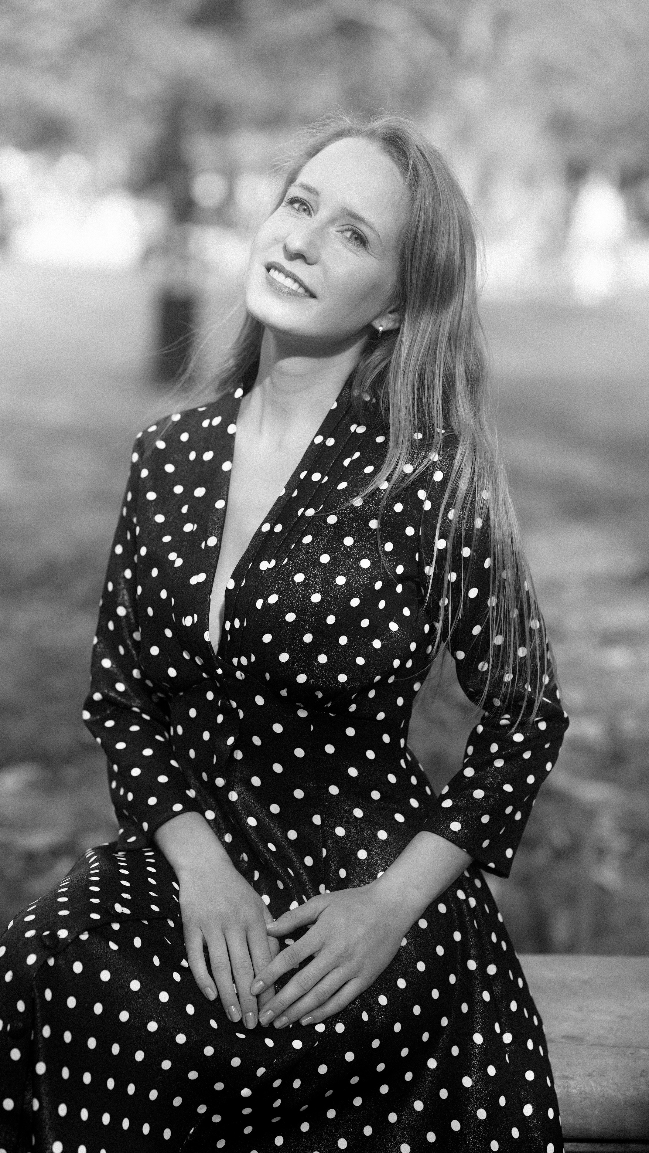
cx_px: 280
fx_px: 2753
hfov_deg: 13.4
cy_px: 574
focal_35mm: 90
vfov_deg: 23.7
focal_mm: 85
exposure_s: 1/400
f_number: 2.5
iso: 100
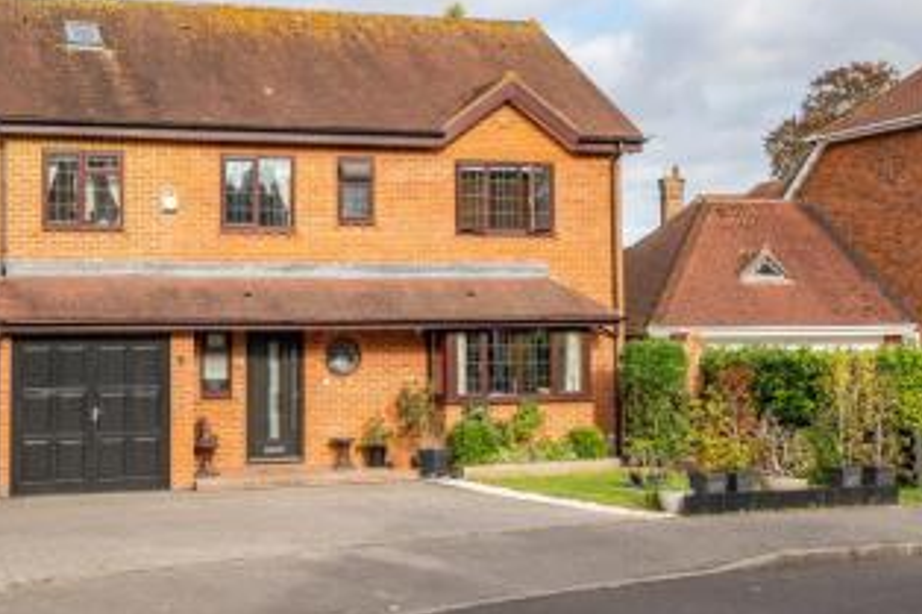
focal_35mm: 50
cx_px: 307
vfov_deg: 26.9
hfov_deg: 39.2
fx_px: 1280
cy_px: 245
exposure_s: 1/400
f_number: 8
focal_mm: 22
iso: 400
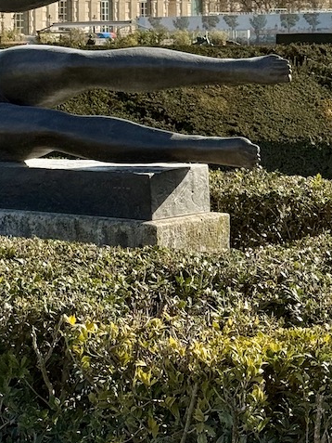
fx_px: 1713
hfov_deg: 11.0
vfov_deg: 14.3
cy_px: -56
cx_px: 42
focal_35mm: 134
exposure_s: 1/5587
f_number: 1.78
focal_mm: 6.76
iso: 64
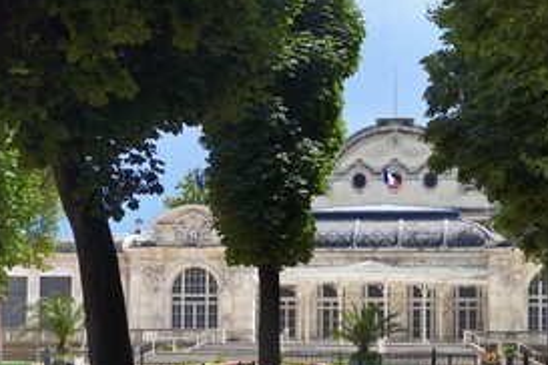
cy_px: 273
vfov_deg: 15.3
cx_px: 336
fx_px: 1355
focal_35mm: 89
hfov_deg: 22.8
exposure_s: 1/320
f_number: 10
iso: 200
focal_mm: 58
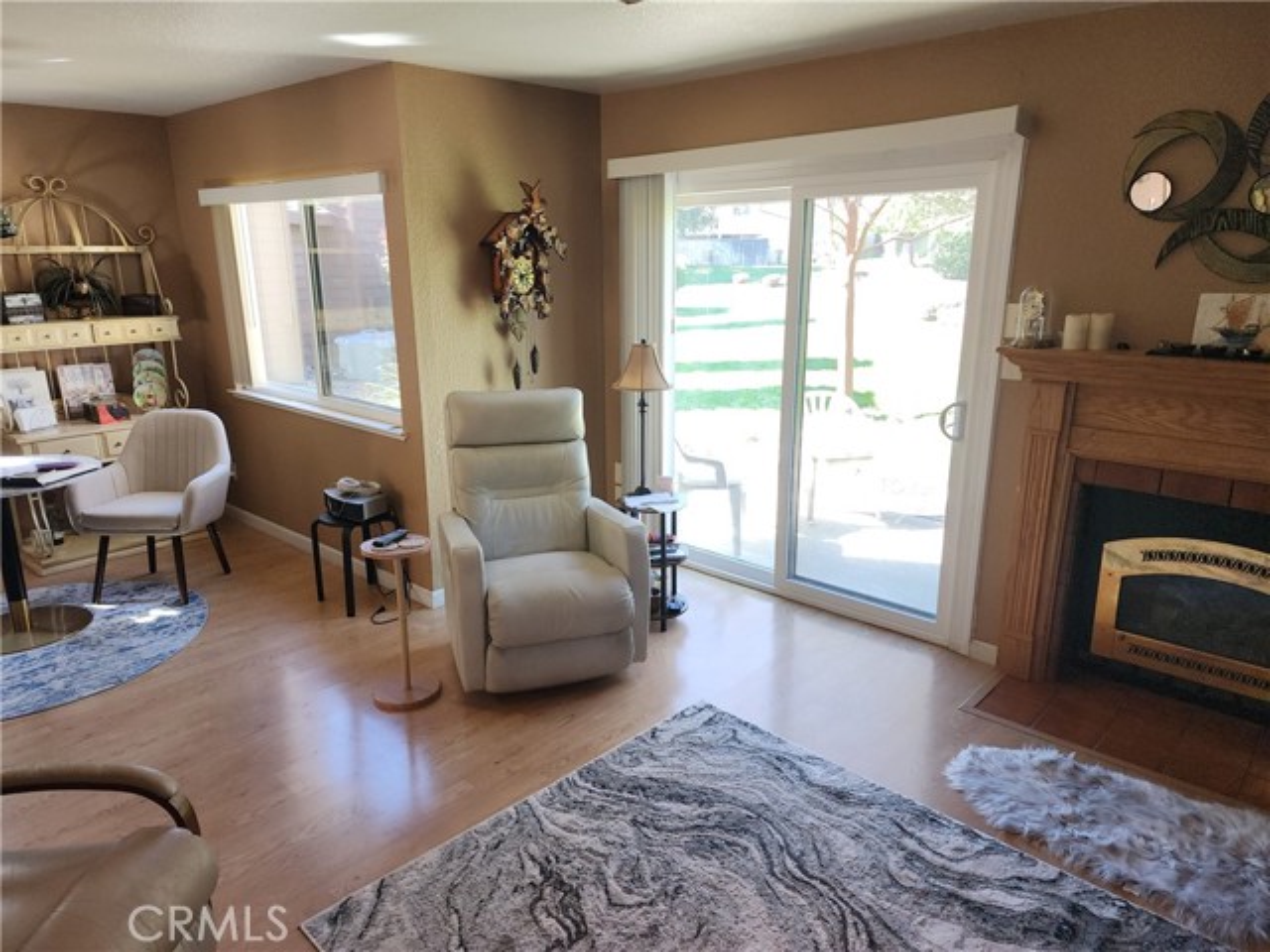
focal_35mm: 23
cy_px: 476
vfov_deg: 58.9
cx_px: 635
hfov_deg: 73.9
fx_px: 844
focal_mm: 6.4
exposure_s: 1/60
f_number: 1.8
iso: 80
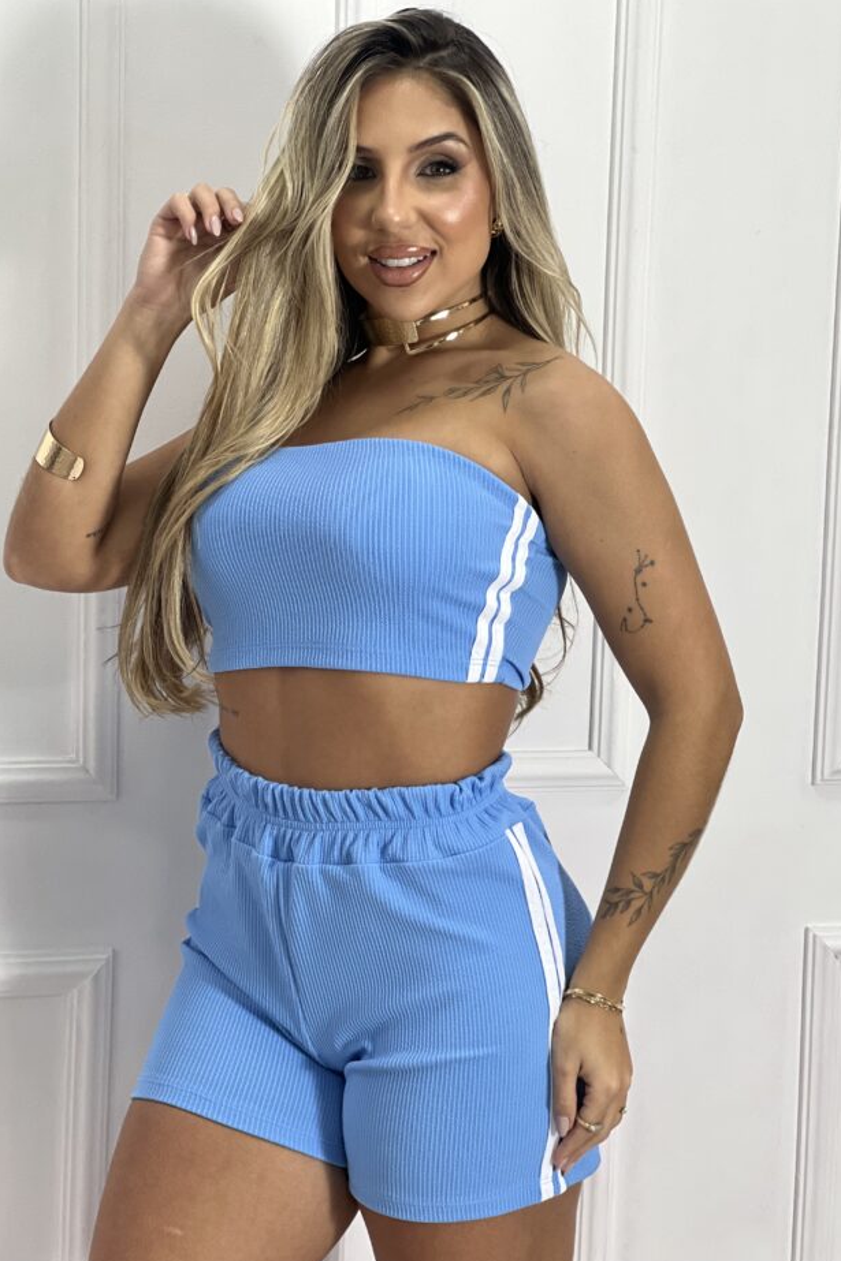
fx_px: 2839
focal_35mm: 81
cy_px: 629
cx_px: 408
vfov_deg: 25.1
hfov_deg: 16.8
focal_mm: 9
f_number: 2.8
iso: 250
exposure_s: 1/120
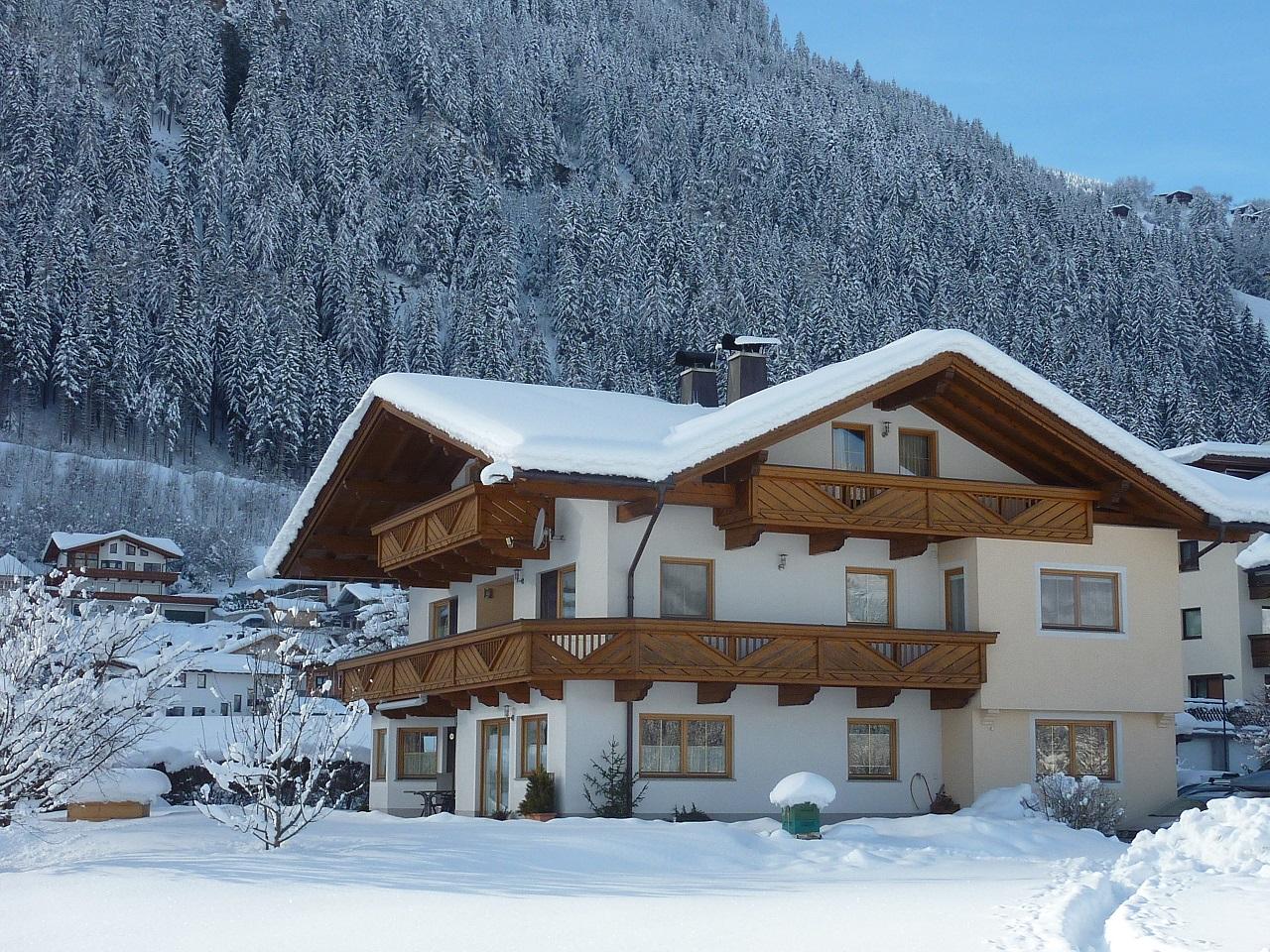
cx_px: 635
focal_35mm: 54
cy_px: 476
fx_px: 1981
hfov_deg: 35.5
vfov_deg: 27.0
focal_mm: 6.1
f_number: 4
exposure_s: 1/500
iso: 100
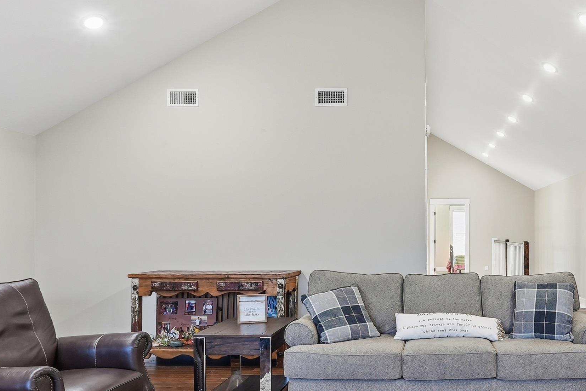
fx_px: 472
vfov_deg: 44.7
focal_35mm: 29
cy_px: 239
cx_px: 425
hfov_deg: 60.8
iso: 250
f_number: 9
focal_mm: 16
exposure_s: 1/25
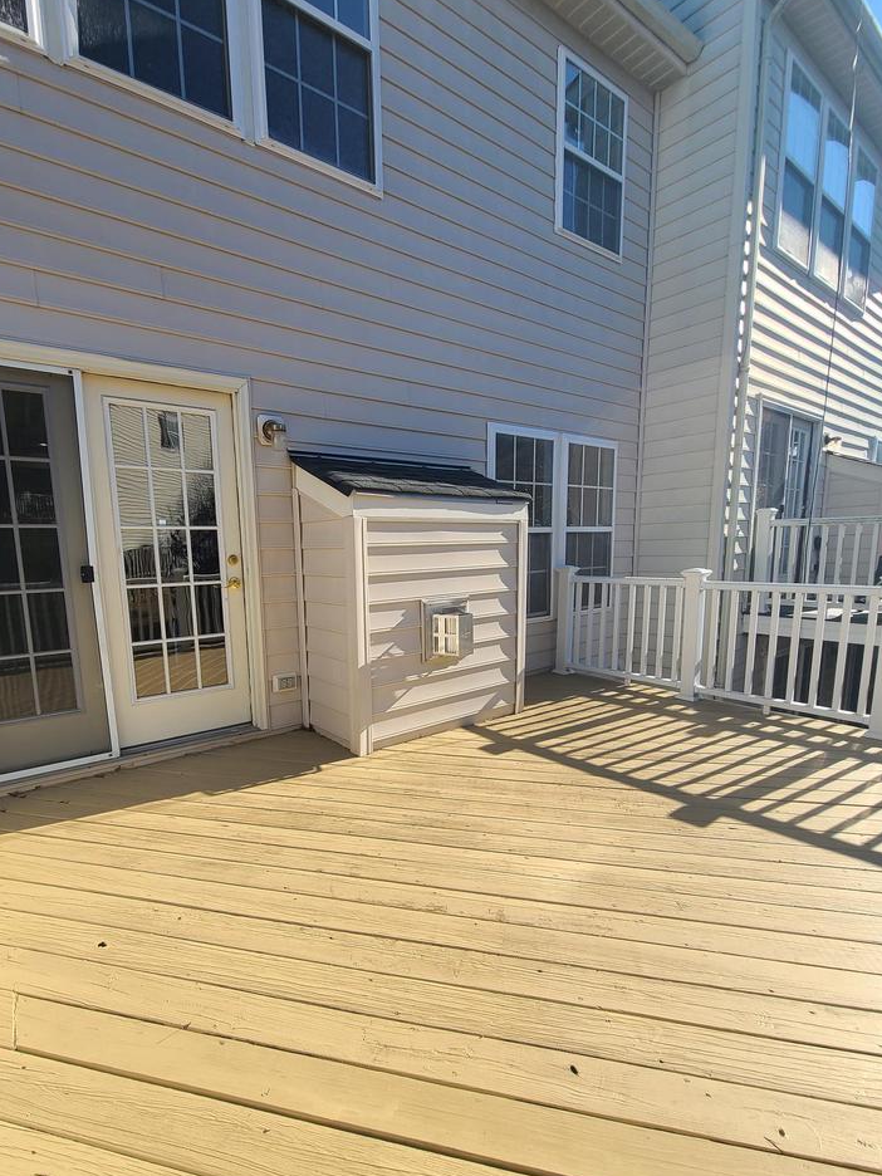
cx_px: 388
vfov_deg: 98.1
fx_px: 510
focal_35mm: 15
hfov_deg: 81.4
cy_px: 623
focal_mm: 2.2
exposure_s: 1/1318
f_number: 2.2
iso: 50
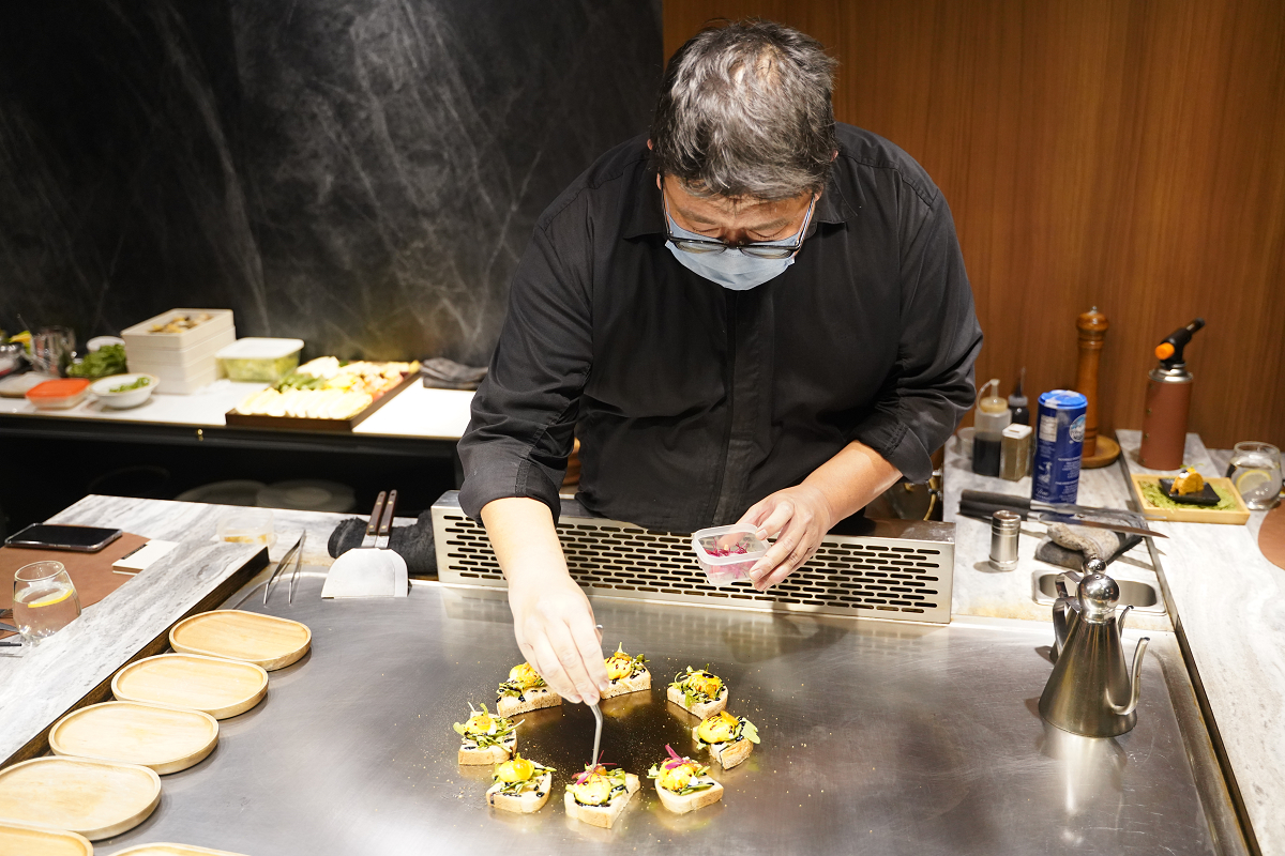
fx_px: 1285
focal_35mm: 36
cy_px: 428
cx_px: 642
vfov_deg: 36.9
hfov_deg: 53.1
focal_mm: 36
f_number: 2.8
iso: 3200
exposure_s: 1/160
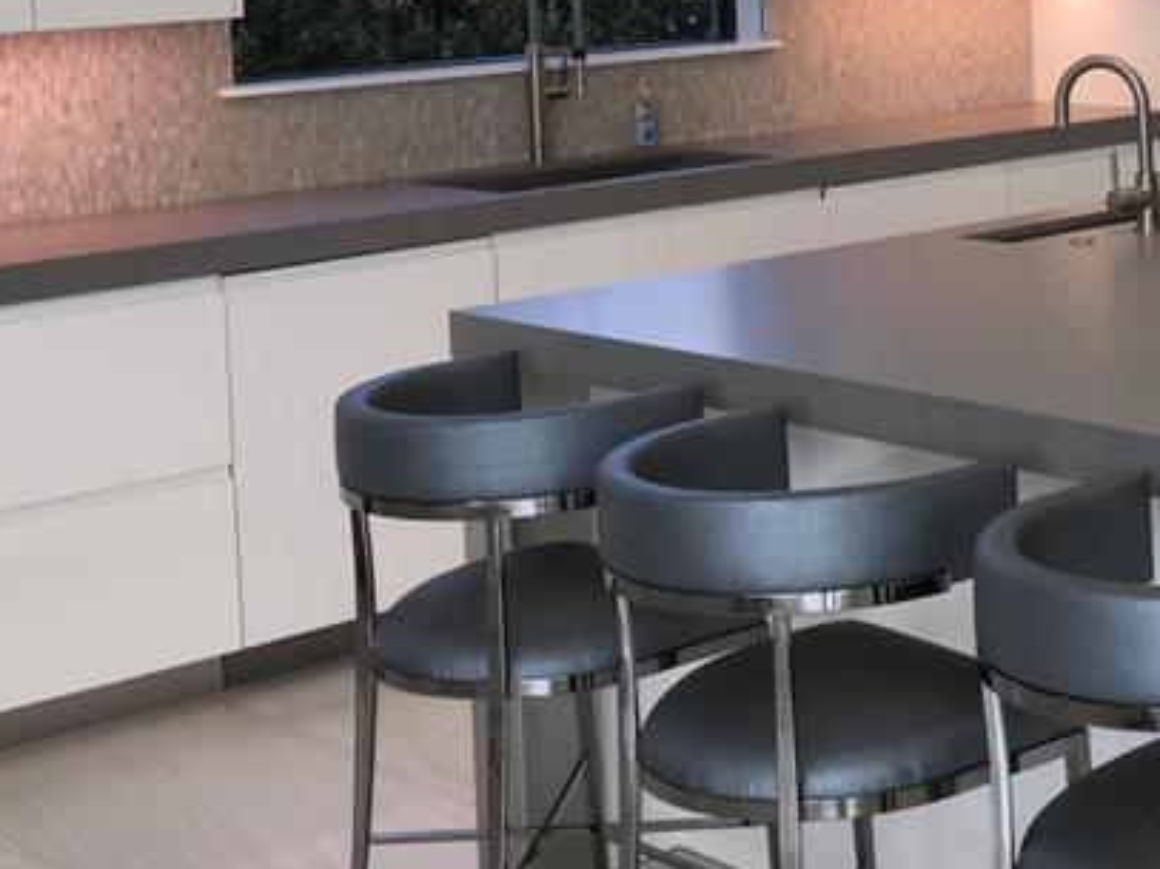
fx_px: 2446
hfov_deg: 25.0
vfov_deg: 19.6
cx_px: 1251
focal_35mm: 73
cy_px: 9
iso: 32
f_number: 2.2
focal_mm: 4.15
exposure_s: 1/120
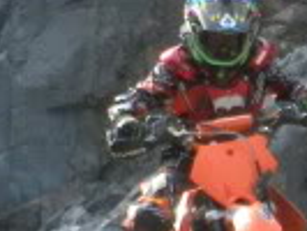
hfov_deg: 2.8
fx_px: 6347
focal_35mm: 715
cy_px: 321
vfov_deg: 2.1
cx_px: 138
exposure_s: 1/428
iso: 256
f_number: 5.1
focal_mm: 21
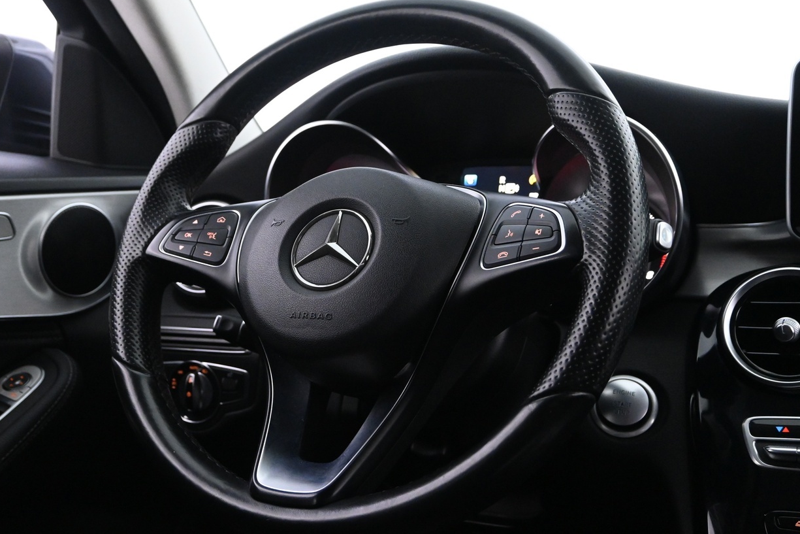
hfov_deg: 46.7
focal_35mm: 42
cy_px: 249
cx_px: 362
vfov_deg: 32.1
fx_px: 926
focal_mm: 21
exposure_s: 1/30
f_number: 4
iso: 3200
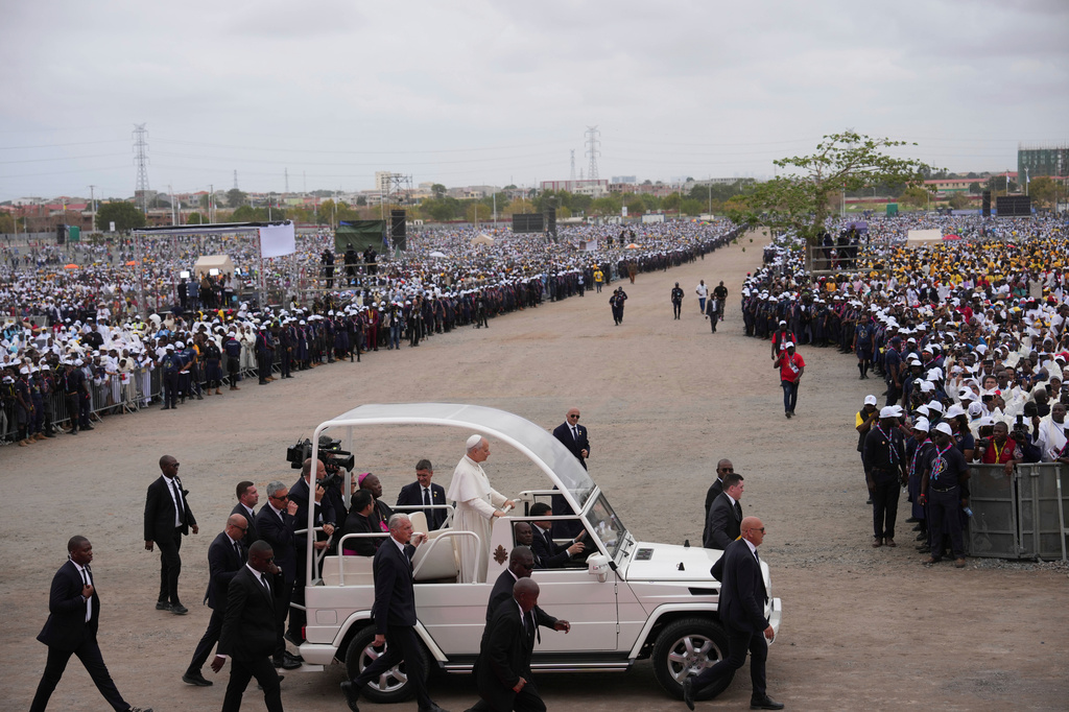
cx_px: 534
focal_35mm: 60
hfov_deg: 33.4
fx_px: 1781
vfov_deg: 22.6
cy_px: 356
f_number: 3.5
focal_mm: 60
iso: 250
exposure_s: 1/2500
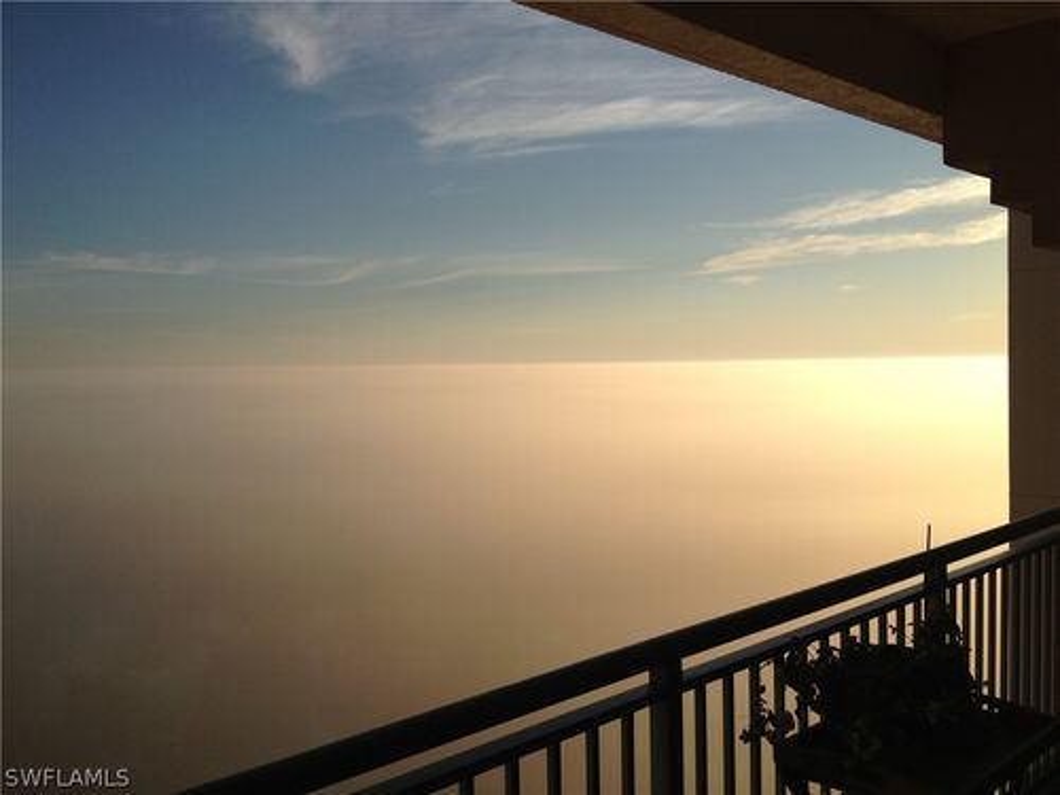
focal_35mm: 35
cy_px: 398
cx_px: 530
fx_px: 1072
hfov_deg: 52.6
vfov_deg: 40.7
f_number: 2.4
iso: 50
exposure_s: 1/3953
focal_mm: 4.28
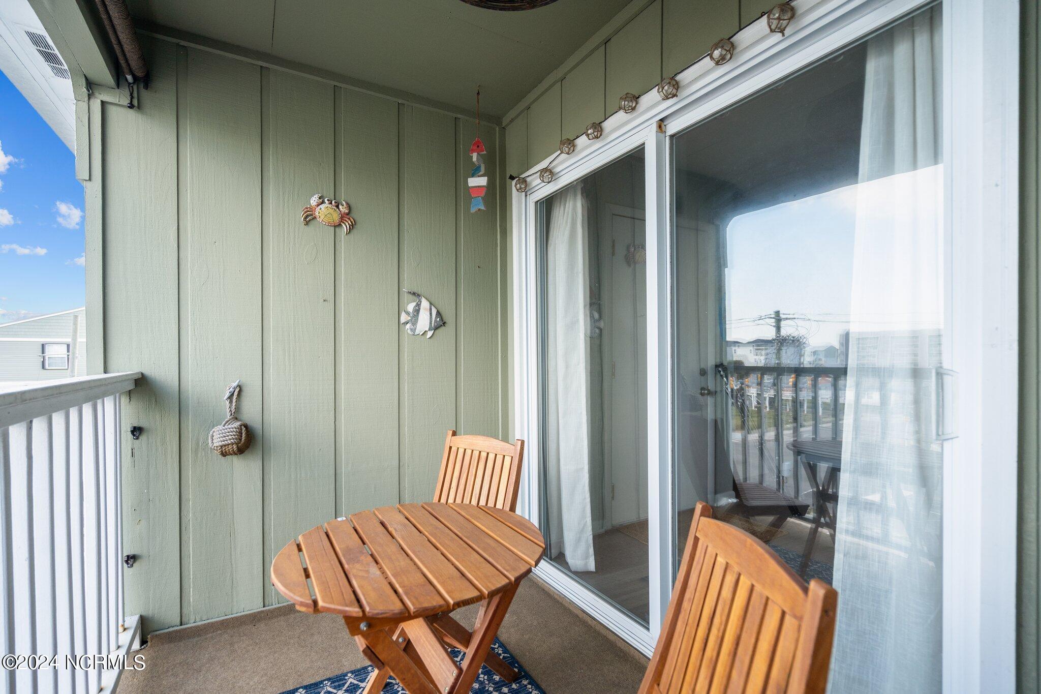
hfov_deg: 96.7
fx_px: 463
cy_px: 347
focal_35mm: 16
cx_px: 520
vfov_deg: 73.7
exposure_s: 1/200
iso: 320
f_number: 4
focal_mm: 16
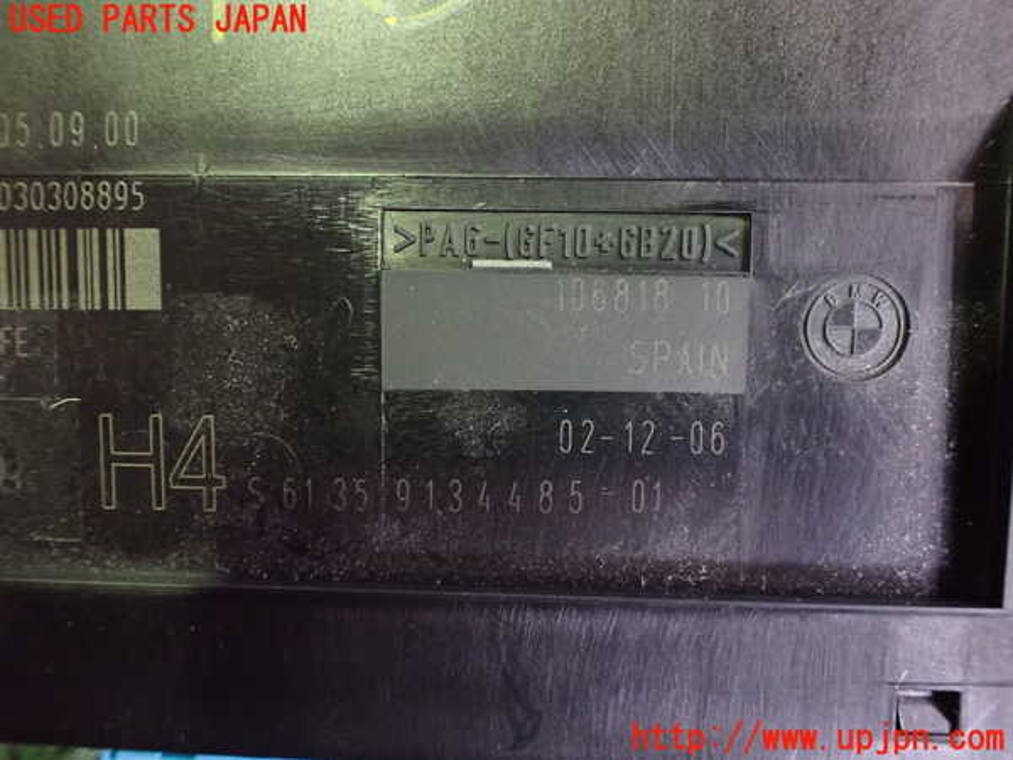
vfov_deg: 46.8
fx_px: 878
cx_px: 506
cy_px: 380
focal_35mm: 30
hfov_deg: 60.0
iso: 1250
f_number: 2.3
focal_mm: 5.4
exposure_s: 1/30
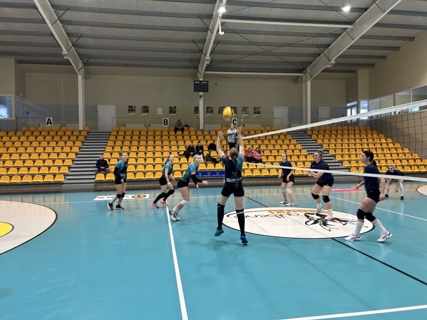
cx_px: 214
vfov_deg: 53.1
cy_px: 160
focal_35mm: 26
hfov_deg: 67.3
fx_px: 321
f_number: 1.5
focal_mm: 5.7
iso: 80
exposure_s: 1/50
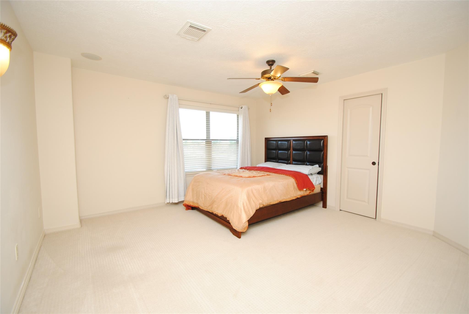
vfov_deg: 77.5
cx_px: 234
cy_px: 157
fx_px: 196
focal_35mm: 15
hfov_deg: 100.3
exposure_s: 1/60
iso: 200
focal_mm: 10
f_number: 4
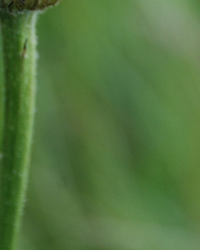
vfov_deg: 2.9
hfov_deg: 2.3
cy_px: -5
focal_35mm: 676
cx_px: 21
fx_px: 5002
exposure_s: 1/400
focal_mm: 200
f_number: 5.6
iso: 400
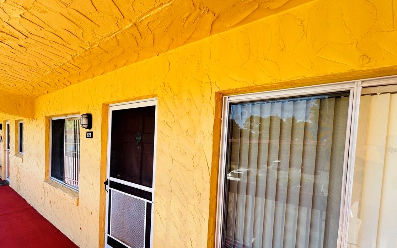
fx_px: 184
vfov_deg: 67.3
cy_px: 150
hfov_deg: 94.3
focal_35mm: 17
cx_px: 193
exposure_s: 1/177
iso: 40
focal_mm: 2.22
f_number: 2.2
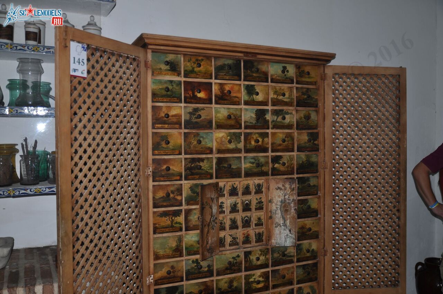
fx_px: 369
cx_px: 222
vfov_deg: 43.5
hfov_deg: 62.0
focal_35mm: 30
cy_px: 147
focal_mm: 20
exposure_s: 1/200
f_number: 2.8
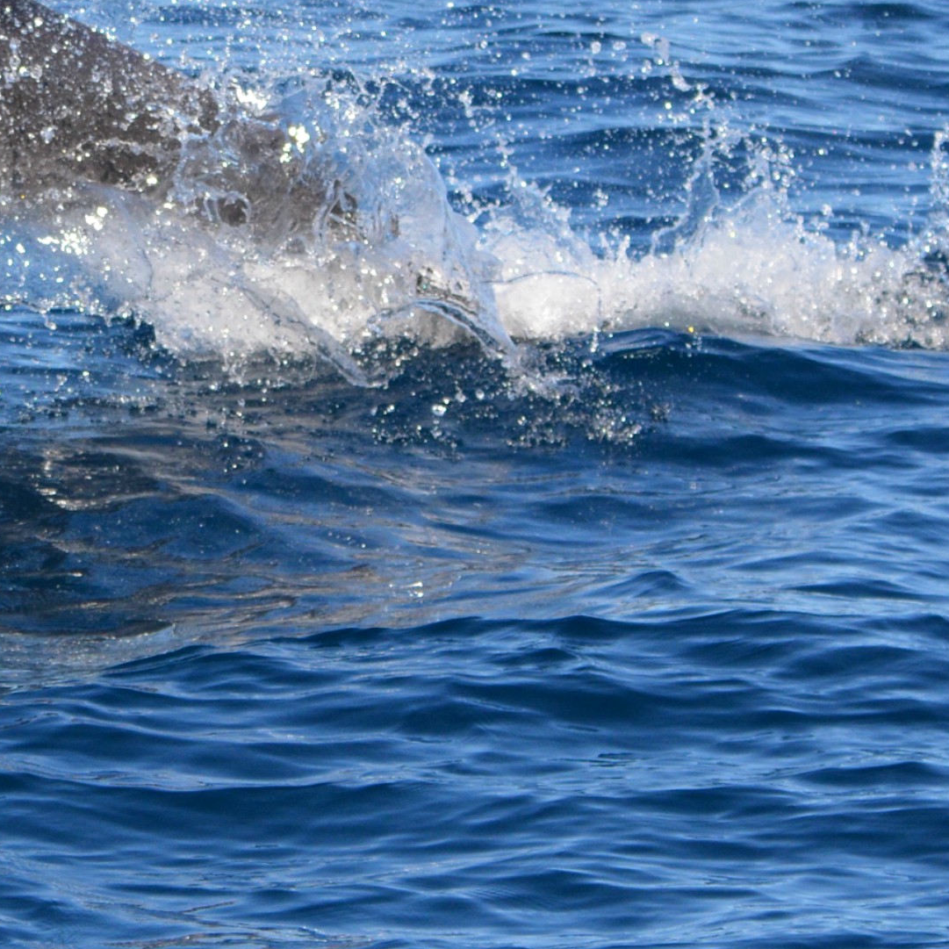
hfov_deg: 3.0
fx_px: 18207
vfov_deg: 3.0
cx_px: -157
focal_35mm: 587
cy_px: 183
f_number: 5.6
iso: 400
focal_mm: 150
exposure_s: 1/1500
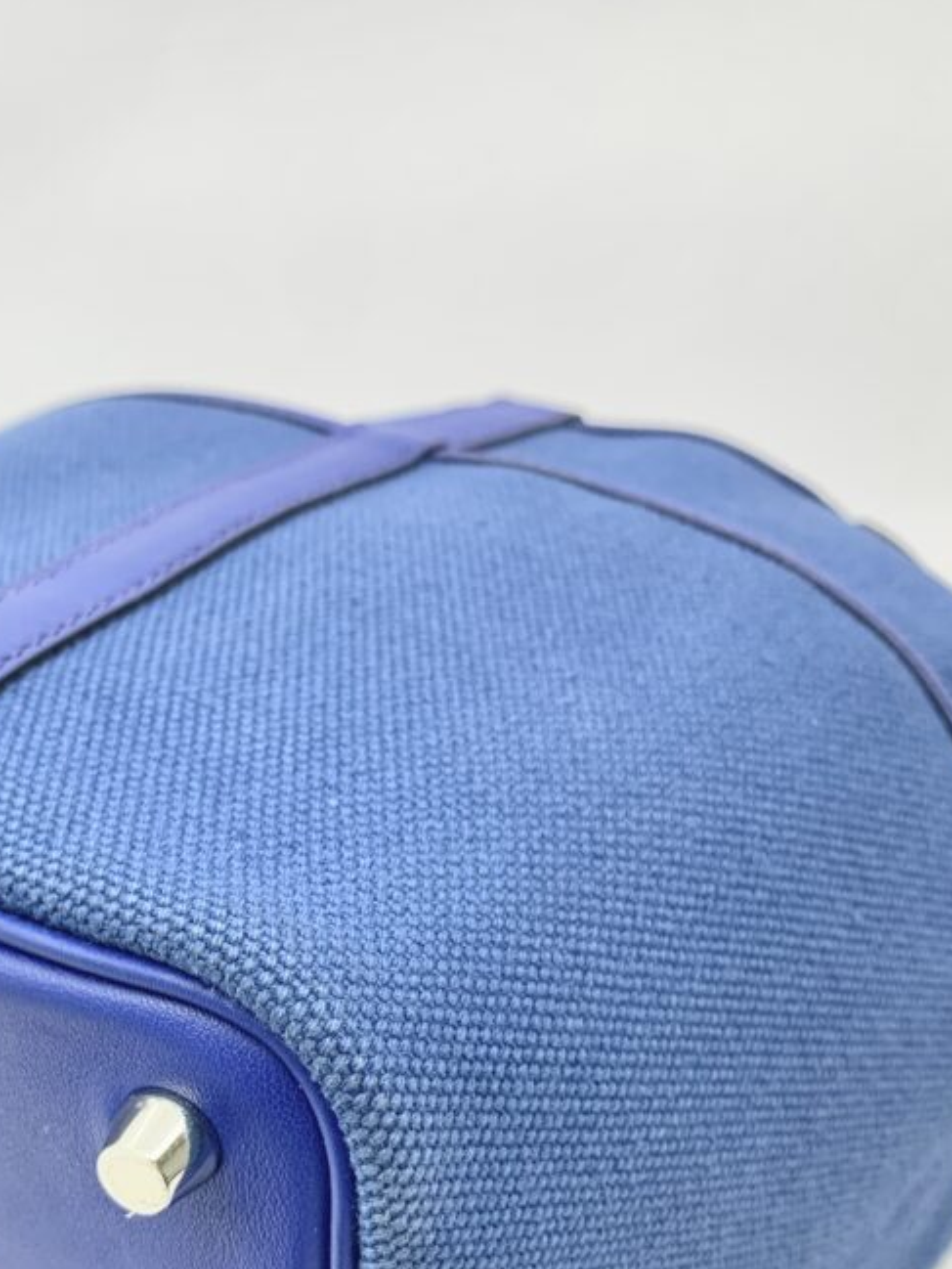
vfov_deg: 45.1
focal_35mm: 41
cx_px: 317
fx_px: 1503
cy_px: 837
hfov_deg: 34.8
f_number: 1.8
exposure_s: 1/100
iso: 80
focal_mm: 4.25
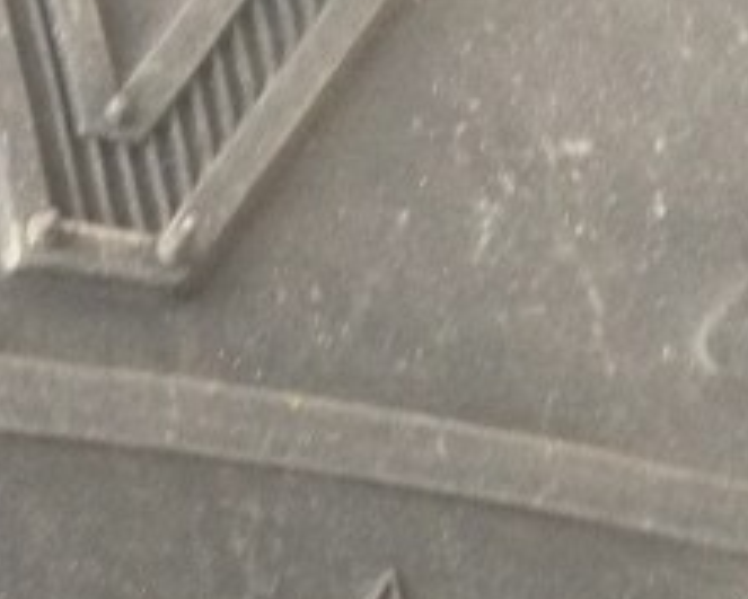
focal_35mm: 164
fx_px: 3632
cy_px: 883
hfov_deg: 11.7
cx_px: 222
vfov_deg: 9.2
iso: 200
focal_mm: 4.12
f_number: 2.4
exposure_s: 1/20
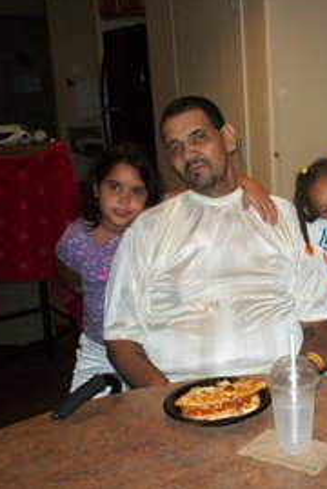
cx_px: 305
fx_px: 734
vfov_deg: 36.8
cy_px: 242
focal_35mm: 54
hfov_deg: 24.3
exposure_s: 1/30
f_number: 4.5
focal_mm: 6.3
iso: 250
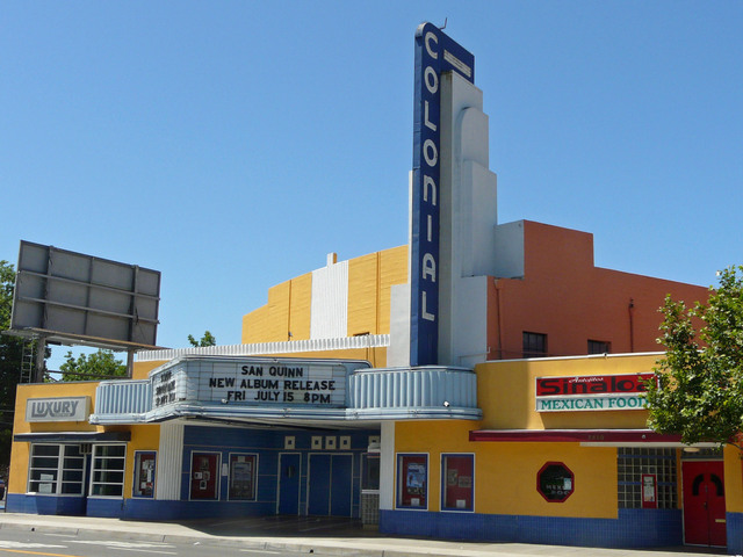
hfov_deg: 40.4
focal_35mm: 47
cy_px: 278
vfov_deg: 30.9
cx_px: 372
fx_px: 1009
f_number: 5.6
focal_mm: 6
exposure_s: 1/400
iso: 100
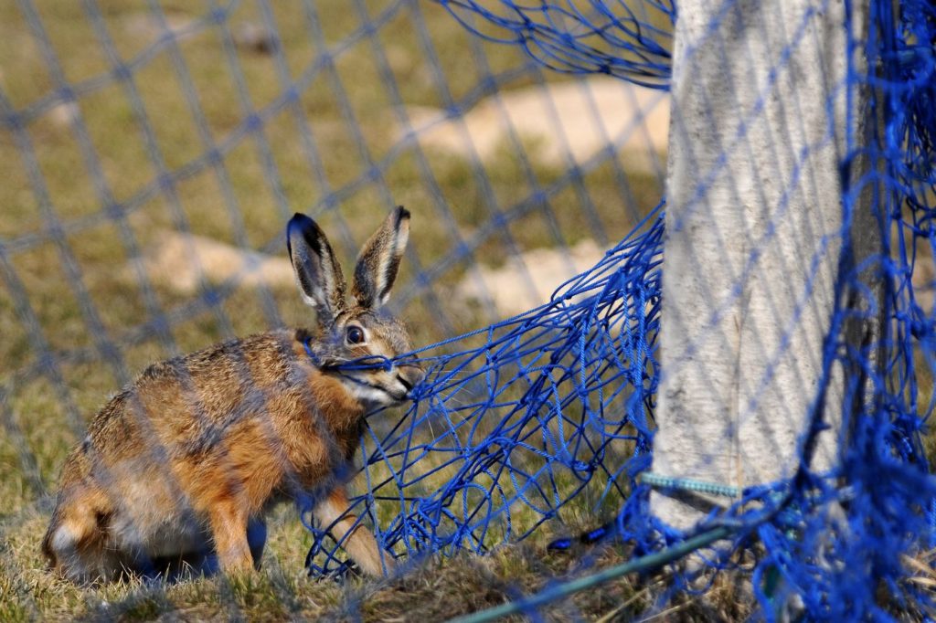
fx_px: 16374
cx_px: 468
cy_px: 312
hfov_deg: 3.3
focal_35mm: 630
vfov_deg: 2.2
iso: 320
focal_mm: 420
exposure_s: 1/1600
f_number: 5.6
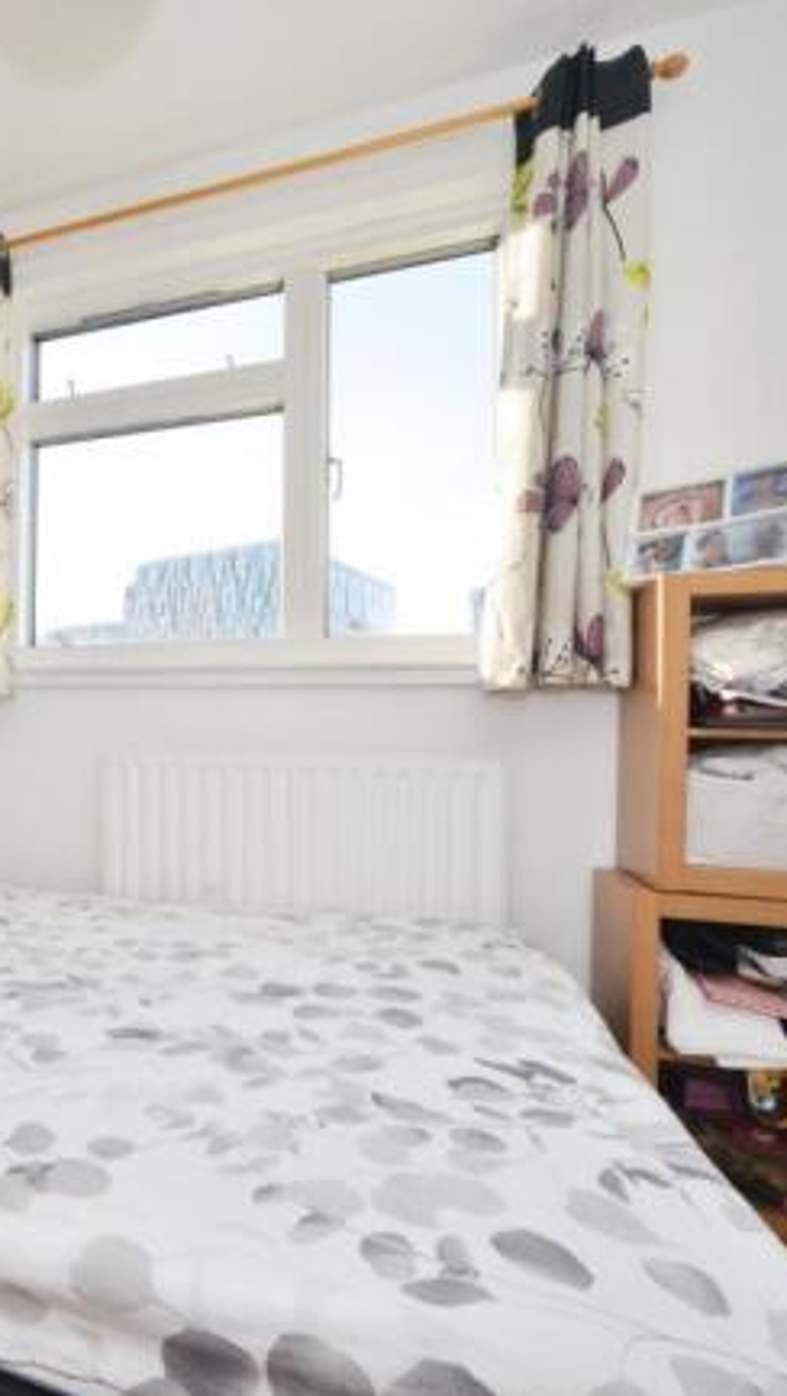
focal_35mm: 19
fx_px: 704
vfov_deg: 89.5
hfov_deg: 50.7
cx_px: 58
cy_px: 698
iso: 640
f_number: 22
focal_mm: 12
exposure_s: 1/25
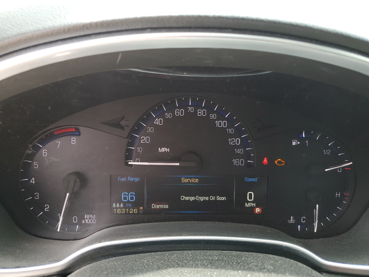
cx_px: 184
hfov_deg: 67.3
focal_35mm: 26
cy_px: 138
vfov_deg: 53.1
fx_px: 277
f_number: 1.5
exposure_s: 1/123
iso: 50
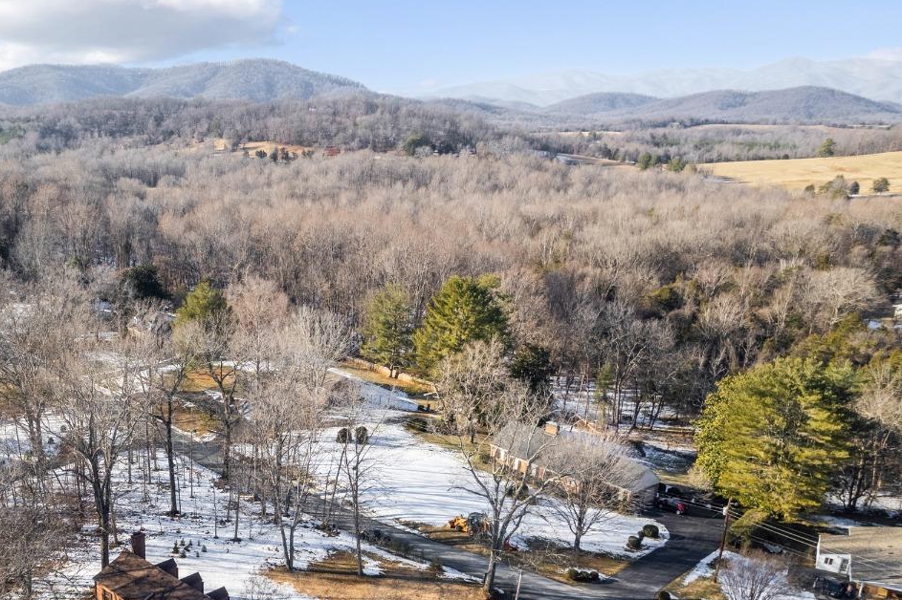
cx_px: 208
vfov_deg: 36.9
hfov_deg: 51.7
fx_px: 877
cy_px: 453
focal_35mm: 35
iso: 150
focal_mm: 8.38
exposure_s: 1/160
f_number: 2.8
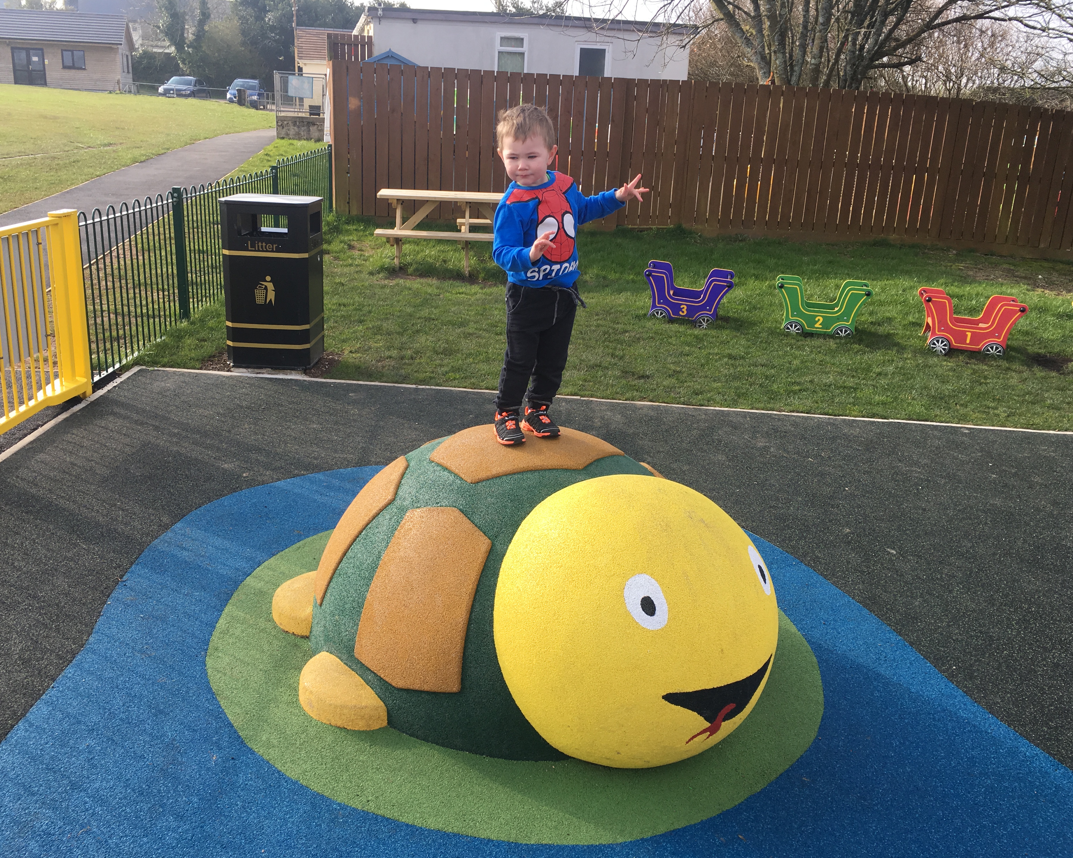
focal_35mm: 31
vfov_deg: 47.1
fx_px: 984
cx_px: 524
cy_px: 431
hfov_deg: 57.2
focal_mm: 4.15
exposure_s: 1/493
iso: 25
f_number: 2.2
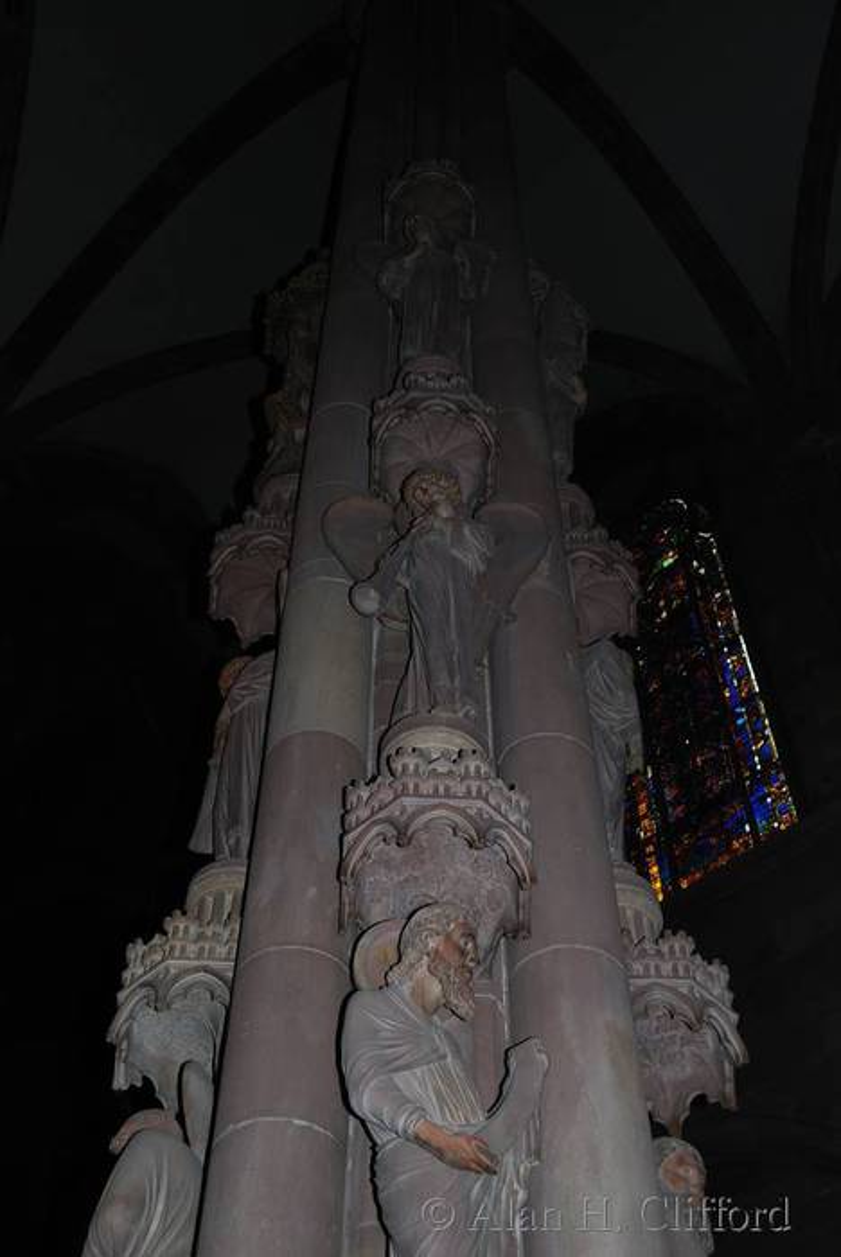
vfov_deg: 46.4
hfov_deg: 32.0
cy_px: 628
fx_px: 1469
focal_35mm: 42
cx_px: 420
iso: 140
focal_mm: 28
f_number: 4
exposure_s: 1/60
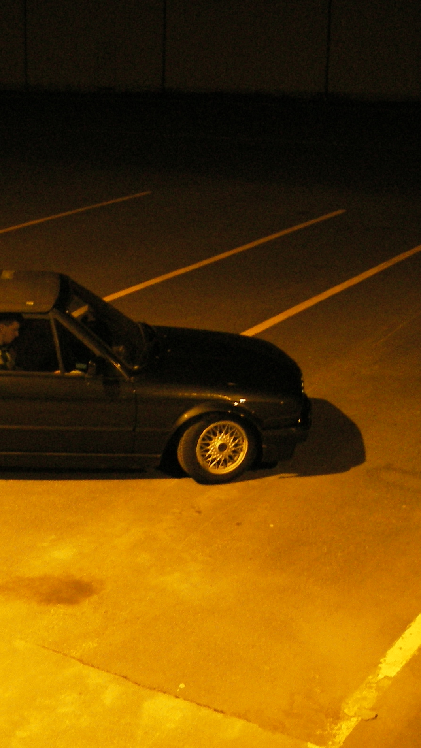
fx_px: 1111
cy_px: 375
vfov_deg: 37.2
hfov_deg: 20.9
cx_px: 29
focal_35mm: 56
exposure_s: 1/4
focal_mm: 6.3
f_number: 3.3
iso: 200
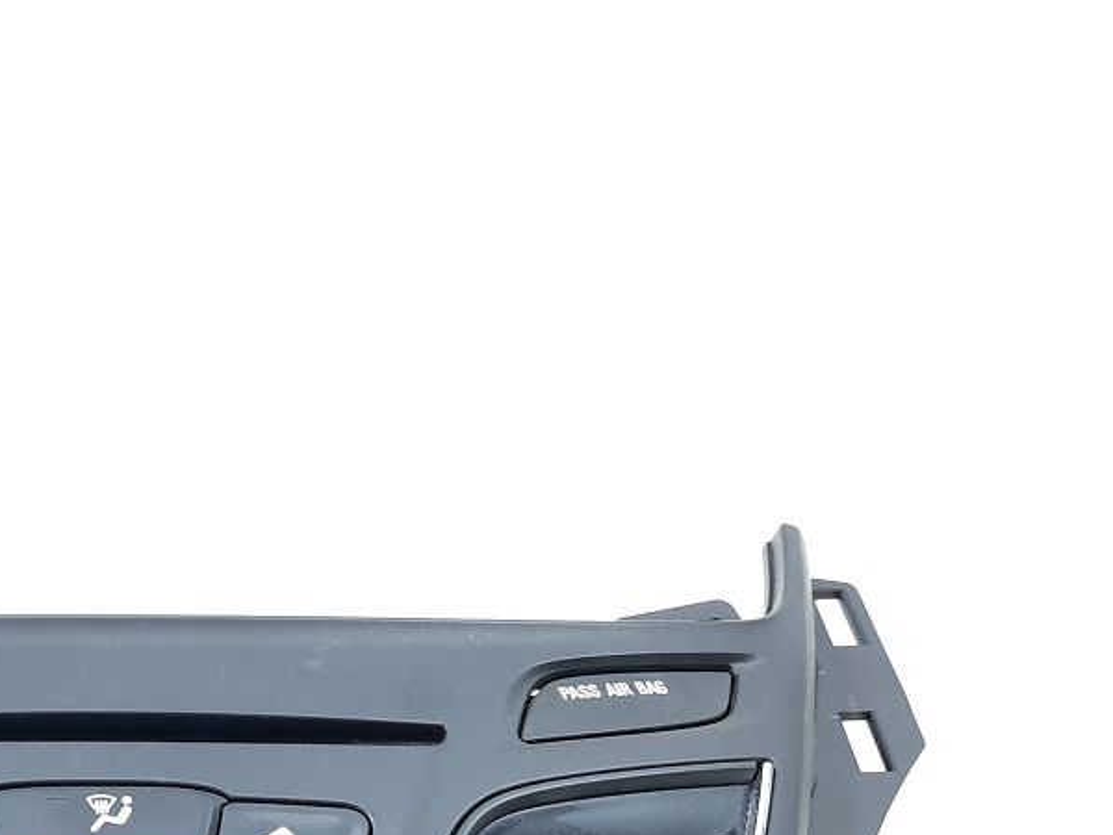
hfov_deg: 35.4
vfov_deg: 27.7
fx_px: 1608
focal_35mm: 50
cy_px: 802
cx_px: 61
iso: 125
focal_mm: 4.6
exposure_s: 1/50
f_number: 2
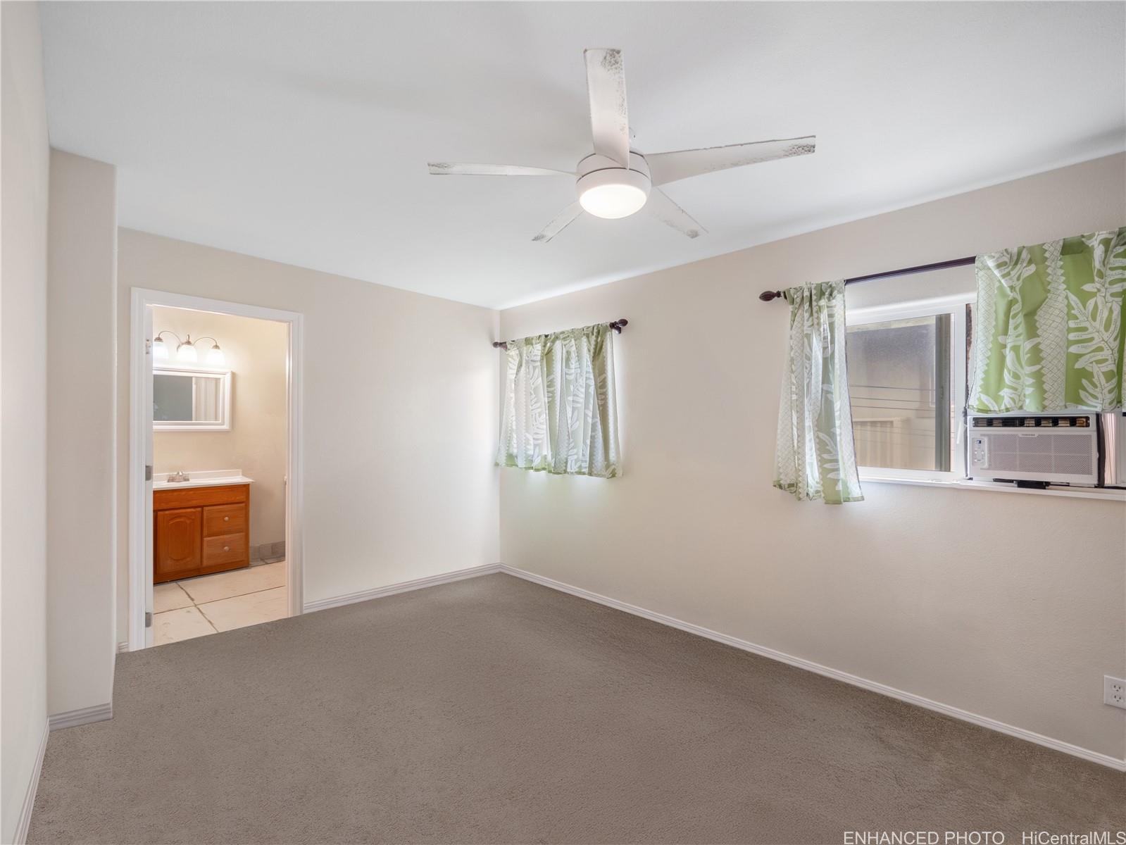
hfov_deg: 102.1
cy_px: 422
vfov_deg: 85.7
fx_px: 455
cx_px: 563
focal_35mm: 14
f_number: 4
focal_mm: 7
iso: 400
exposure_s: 1/250
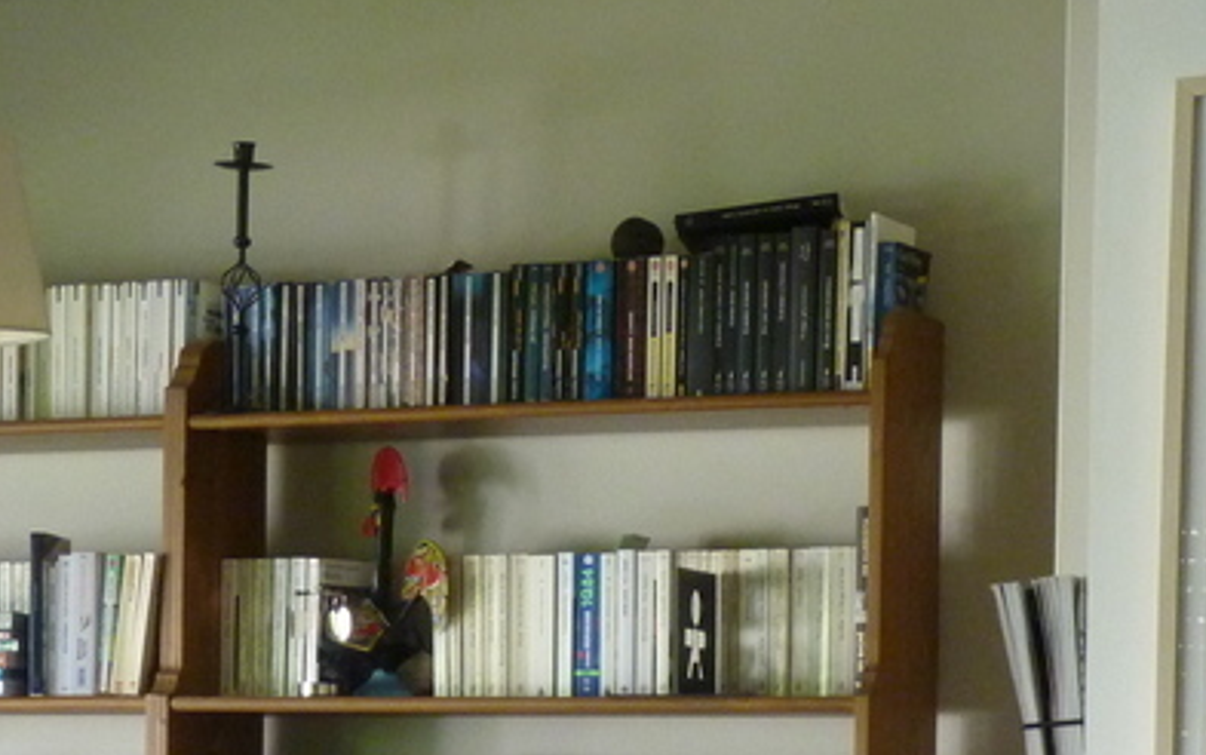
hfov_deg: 17.9
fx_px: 3814
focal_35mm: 116
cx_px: 414
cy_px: 988
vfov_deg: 11.0
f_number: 3
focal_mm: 7.4
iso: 320
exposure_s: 1/30
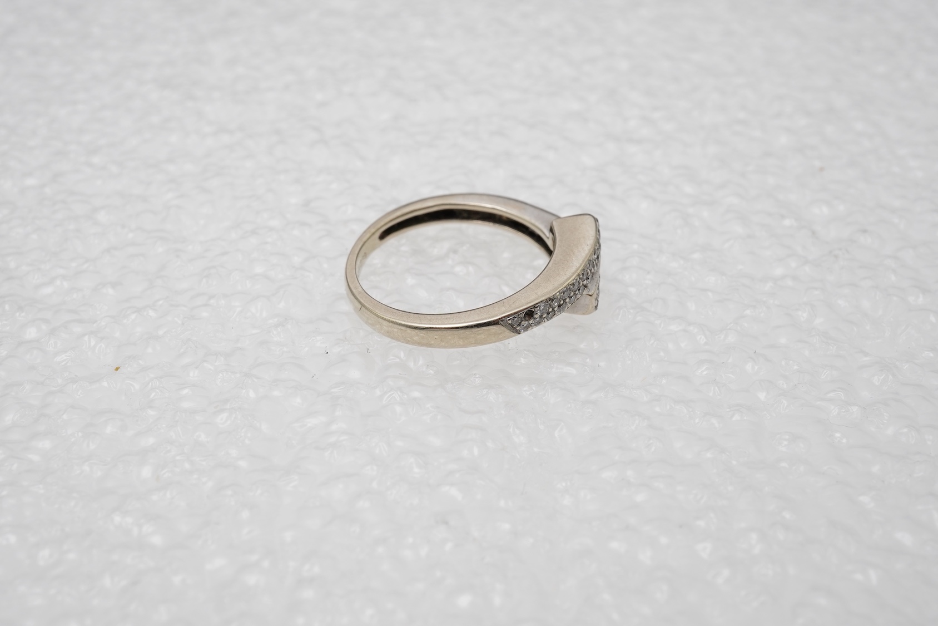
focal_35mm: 45
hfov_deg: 43.6
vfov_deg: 29.9
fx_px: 1173
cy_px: 313
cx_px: 469
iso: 400
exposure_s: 1/125
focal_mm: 30
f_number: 22
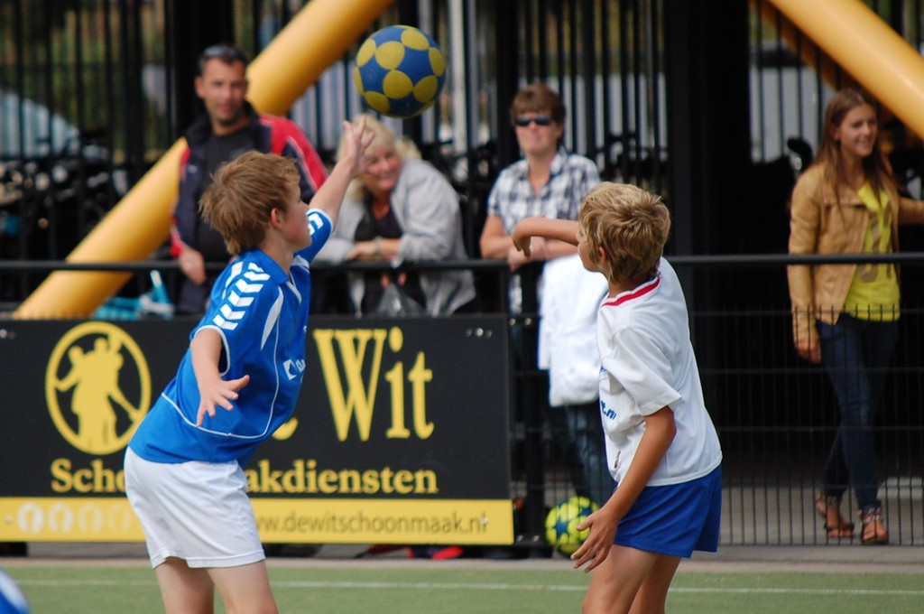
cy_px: 307
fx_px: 7690
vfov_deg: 4.6
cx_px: 462
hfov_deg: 6.9
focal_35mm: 300
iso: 400
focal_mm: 200
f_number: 5.6
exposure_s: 1/1000
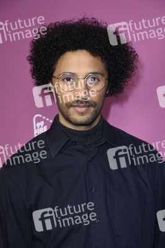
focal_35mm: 90
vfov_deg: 22.6
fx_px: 620
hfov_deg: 15.2
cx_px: 82
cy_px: 124
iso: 640
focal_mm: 90
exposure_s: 1/250
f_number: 5.6
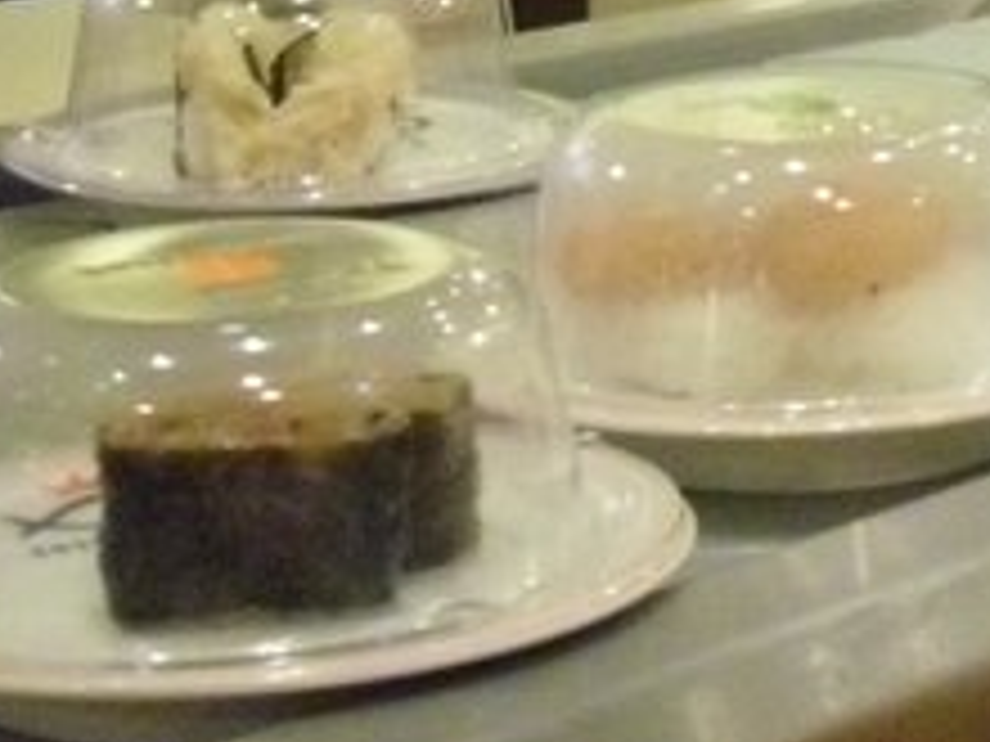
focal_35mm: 138
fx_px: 3947
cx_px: 1742
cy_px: -432
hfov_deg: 13.0
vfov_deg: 10.3
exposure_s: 1/100
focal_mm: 6.2
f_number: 2.8
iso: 800
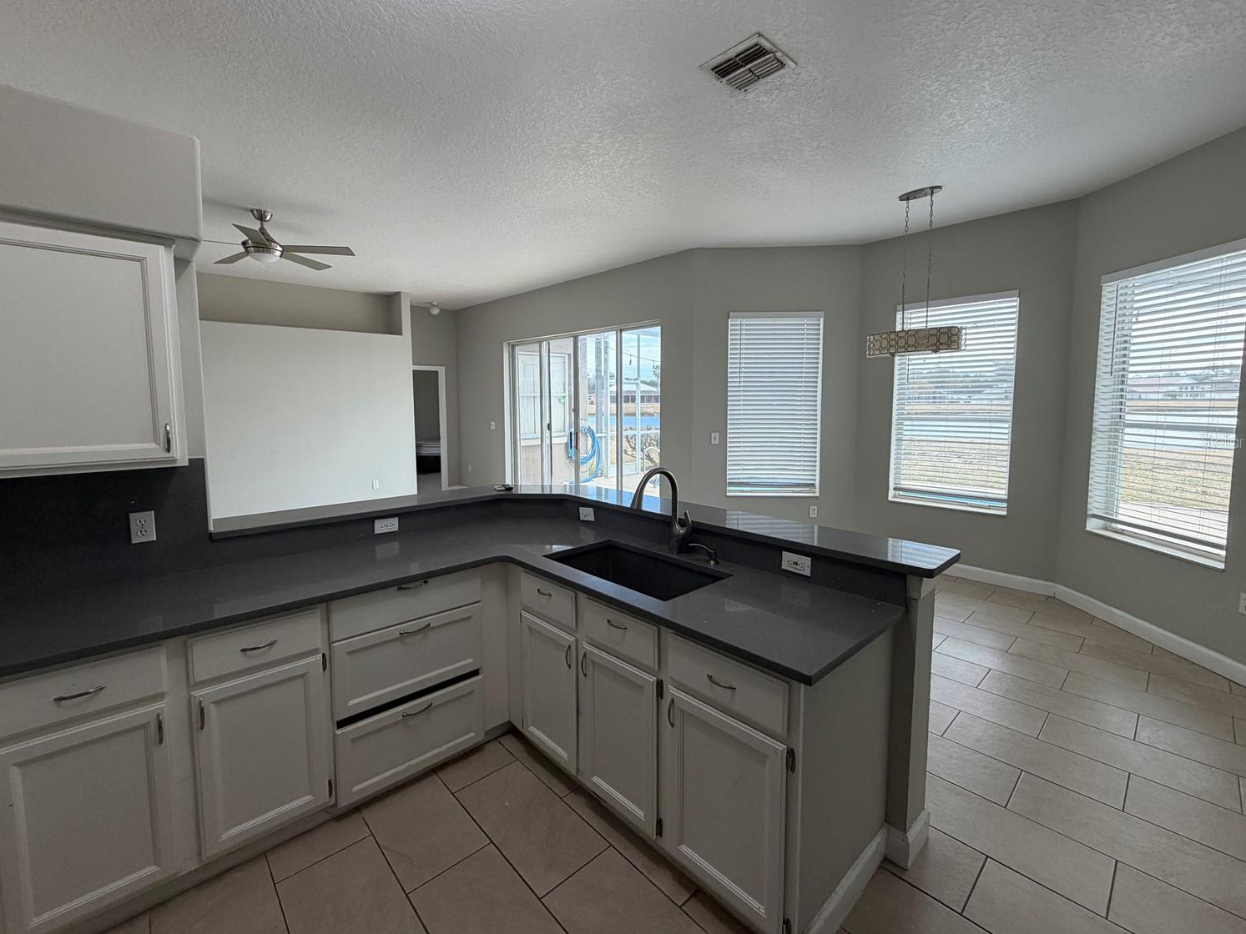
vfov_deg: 81.7
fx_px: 540
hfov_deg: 98.2
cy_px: 441
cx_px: 612
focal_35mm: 15
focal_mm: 2.22
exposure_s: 1/120
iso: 125
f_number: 2.2
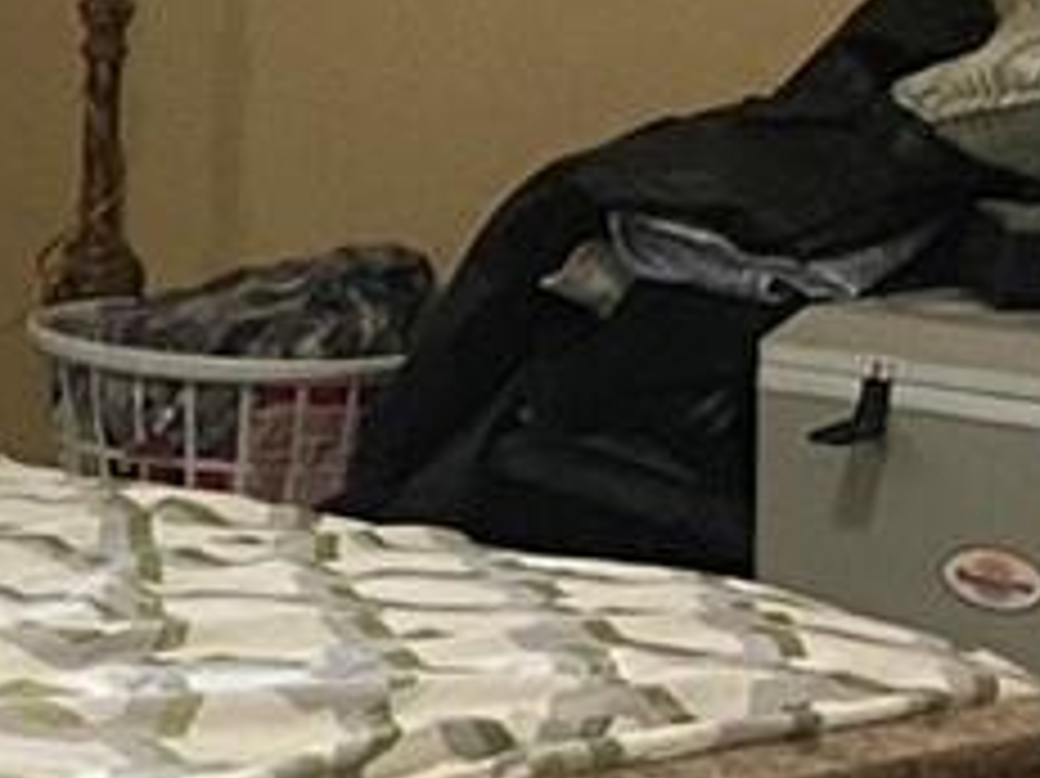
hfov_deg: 10.2
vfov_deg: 8.2
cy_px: 463
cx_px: -986
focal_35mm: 180
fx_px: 5405
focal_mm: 4.25
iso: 500
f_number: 1.8
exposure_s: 1/60
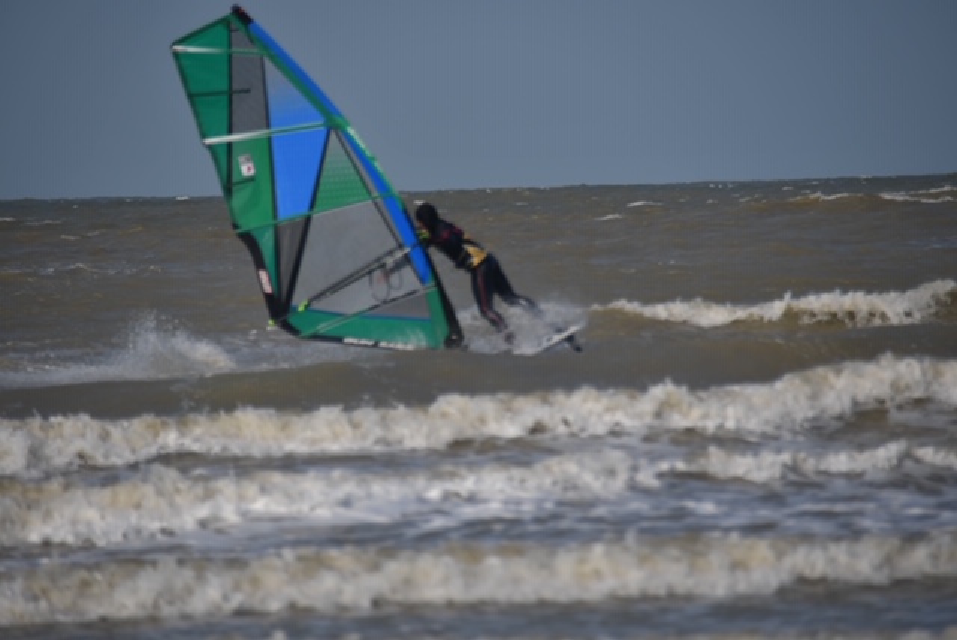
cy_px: 320
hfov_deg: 6.2
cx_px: 478
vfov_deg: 4.2
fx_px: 8780
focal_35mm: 330
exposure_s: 1/1500
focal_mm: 220
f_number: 5.6
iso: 100
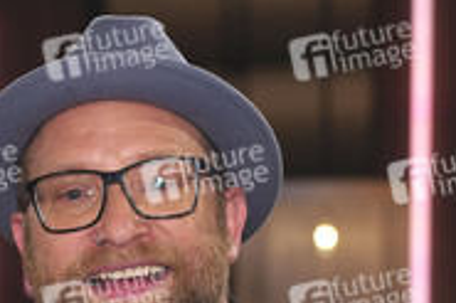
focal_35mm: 163
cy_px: 360
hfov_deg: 12.6
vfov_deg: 8.3
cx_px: 139
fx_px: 2063
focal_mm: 67
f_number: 3.5
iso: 1000
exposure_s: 1/200
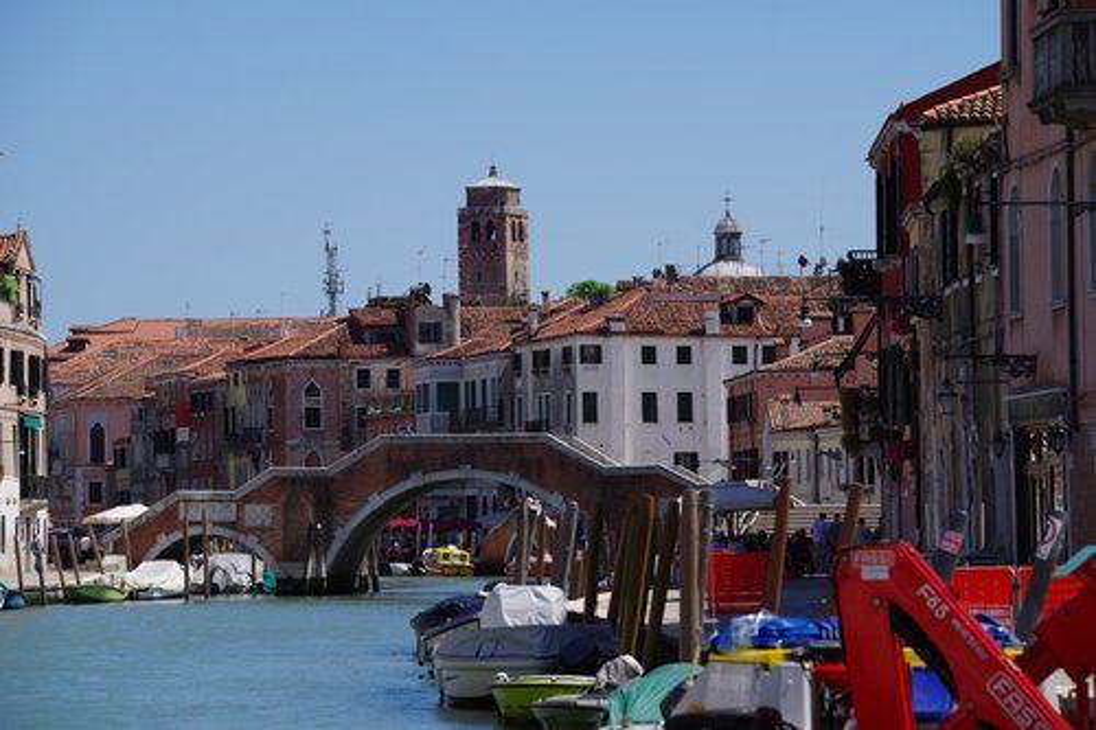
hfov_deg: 12.1
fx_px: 5174
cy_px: 365
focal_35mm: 170
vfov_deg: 8.1
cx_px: 548
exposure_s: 1/400
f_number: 6.3
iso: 100
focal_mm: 170
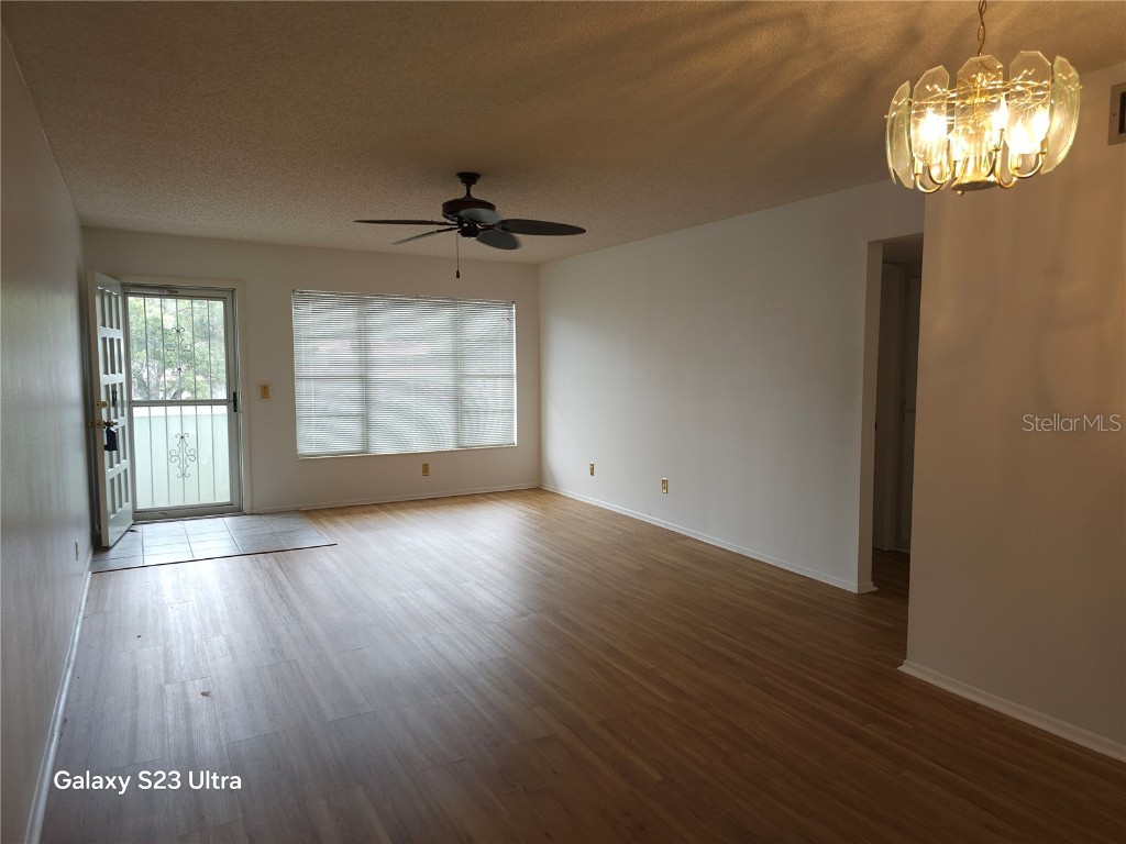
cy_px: 422
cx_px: 563
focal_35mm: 23
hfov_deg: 73.9
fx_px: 748
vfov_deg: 58.9
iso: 64
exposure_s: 1/60
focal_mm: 6.3
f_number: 1.7
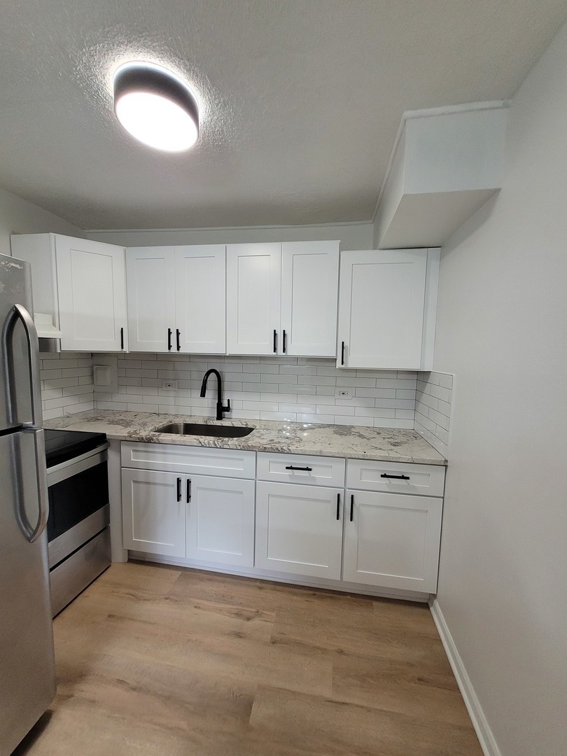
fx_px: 284
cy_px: 378
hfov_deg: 89.9
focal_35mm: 13
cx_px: 284
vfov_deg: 106.2
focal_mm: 1.74
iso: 250
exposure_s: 1/60
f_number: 2.2
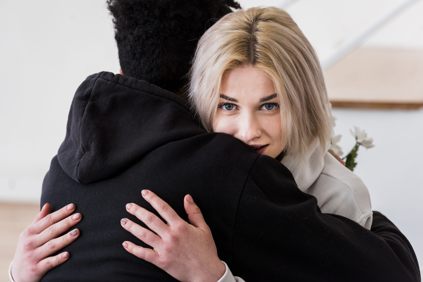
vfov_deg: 6.9
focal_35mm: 200
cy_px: 141
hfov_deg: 10.3
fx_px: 2351
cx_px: 212
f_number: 5
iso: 400
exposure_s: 1/200
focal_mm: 200
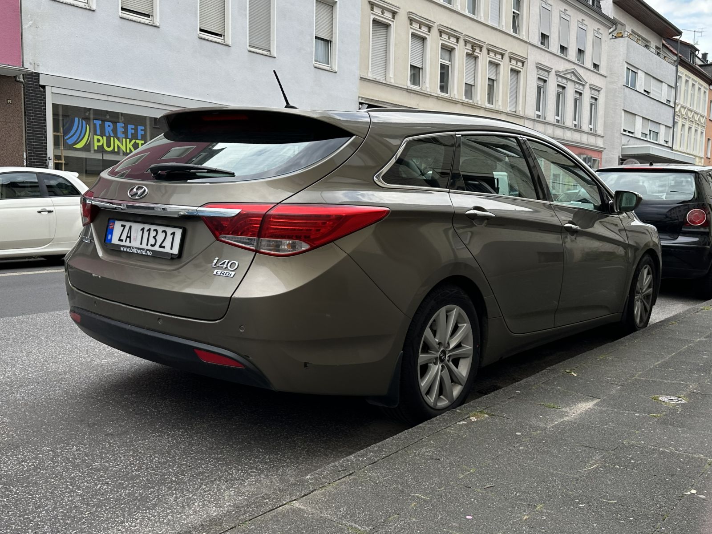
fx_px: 494
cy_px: 267
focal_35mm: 24
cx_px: 356
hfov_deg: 71.6
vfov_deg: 56.8
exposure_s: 1/587
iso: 80
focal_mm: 6.86
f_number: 1.78
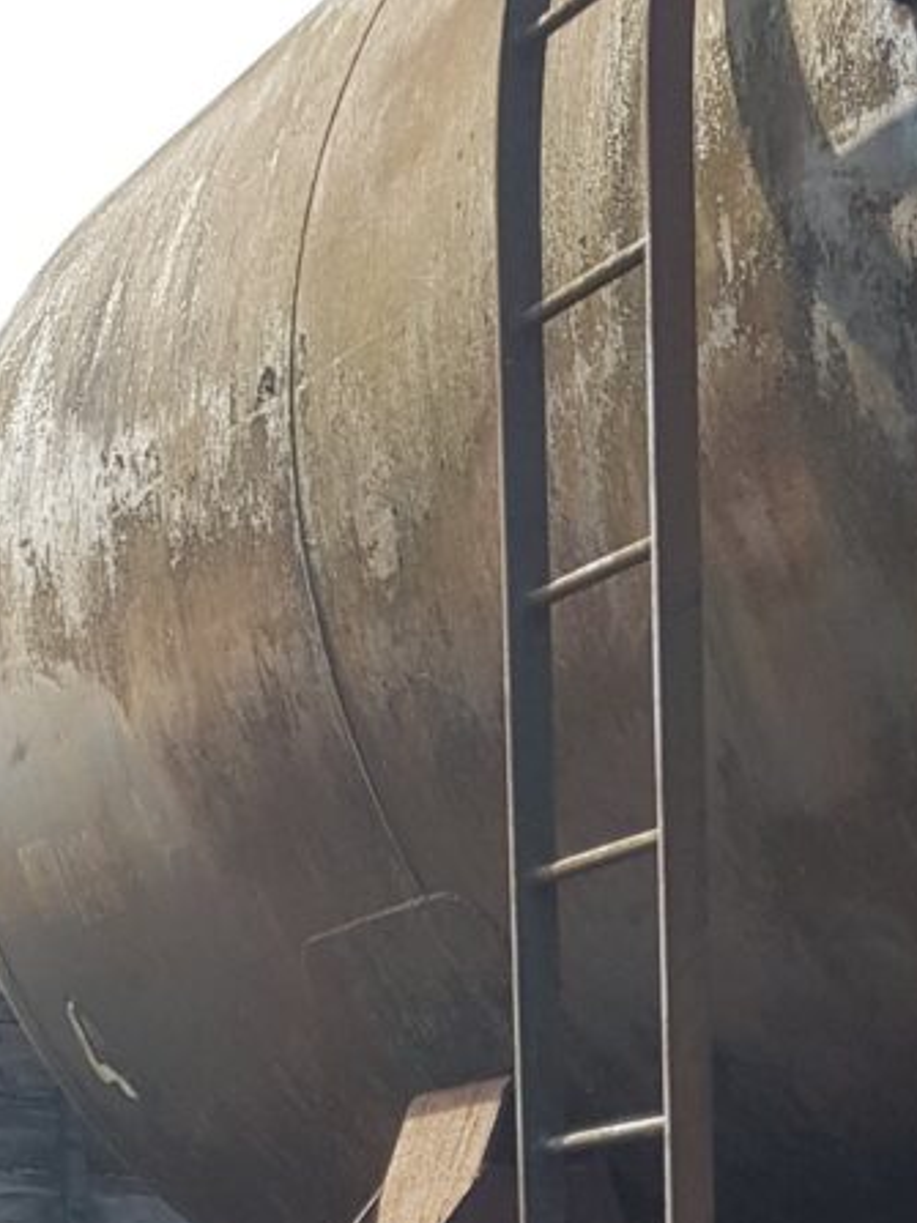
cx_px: 914
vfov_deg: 18.2
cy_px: 1964
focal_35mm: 93
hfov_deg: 15.6
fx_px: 3286
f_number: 1.7
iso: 40
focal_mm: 4.2
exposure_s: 1/1228
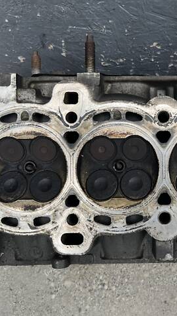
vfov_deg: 52.8
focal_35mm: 38
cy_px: 158
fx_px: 317
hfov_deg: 29.9
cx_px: 158
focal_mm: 5.1
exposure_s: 1/487
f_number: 1.6
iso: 50
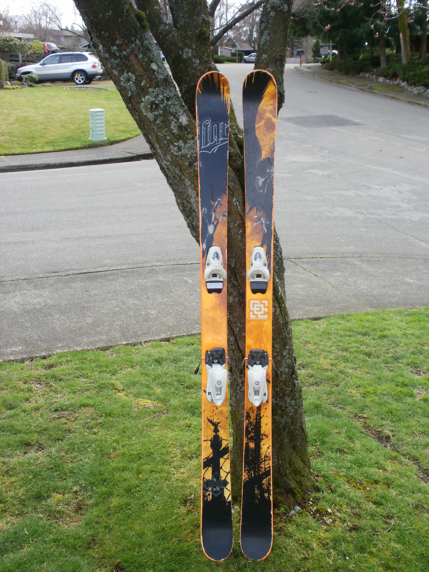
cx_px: 214
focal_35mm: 36
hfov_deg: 39.7
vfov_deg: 51.4
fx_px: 595
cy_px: 286
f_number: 5.6
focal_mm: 6.3
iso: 100
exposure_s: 1/80
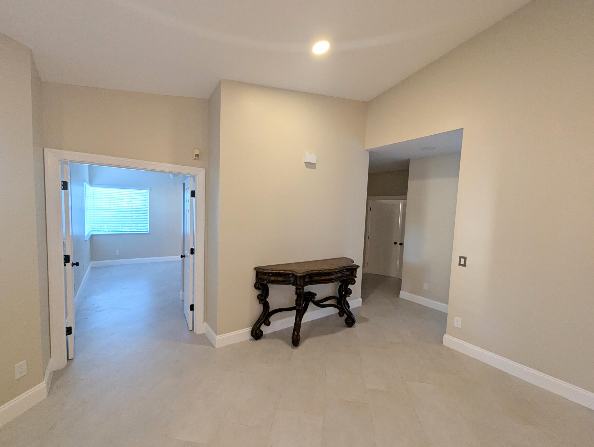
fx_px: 223
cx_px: 297
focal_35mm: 13
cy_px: 224
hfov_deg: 106.1
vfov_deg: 90.0
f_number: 2.2
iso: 247
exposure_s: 1/37.5
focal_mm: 1.95
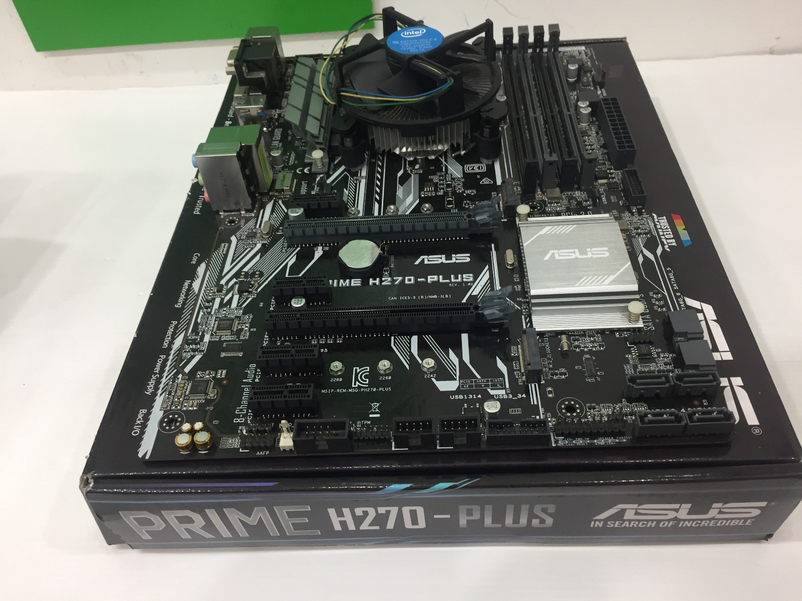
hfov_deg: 61.7
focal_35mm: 29
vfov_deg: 48.2
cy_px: 300
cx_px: 401
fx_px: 672
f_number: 2.2
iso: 100
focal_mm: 4.15
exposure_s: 1/33
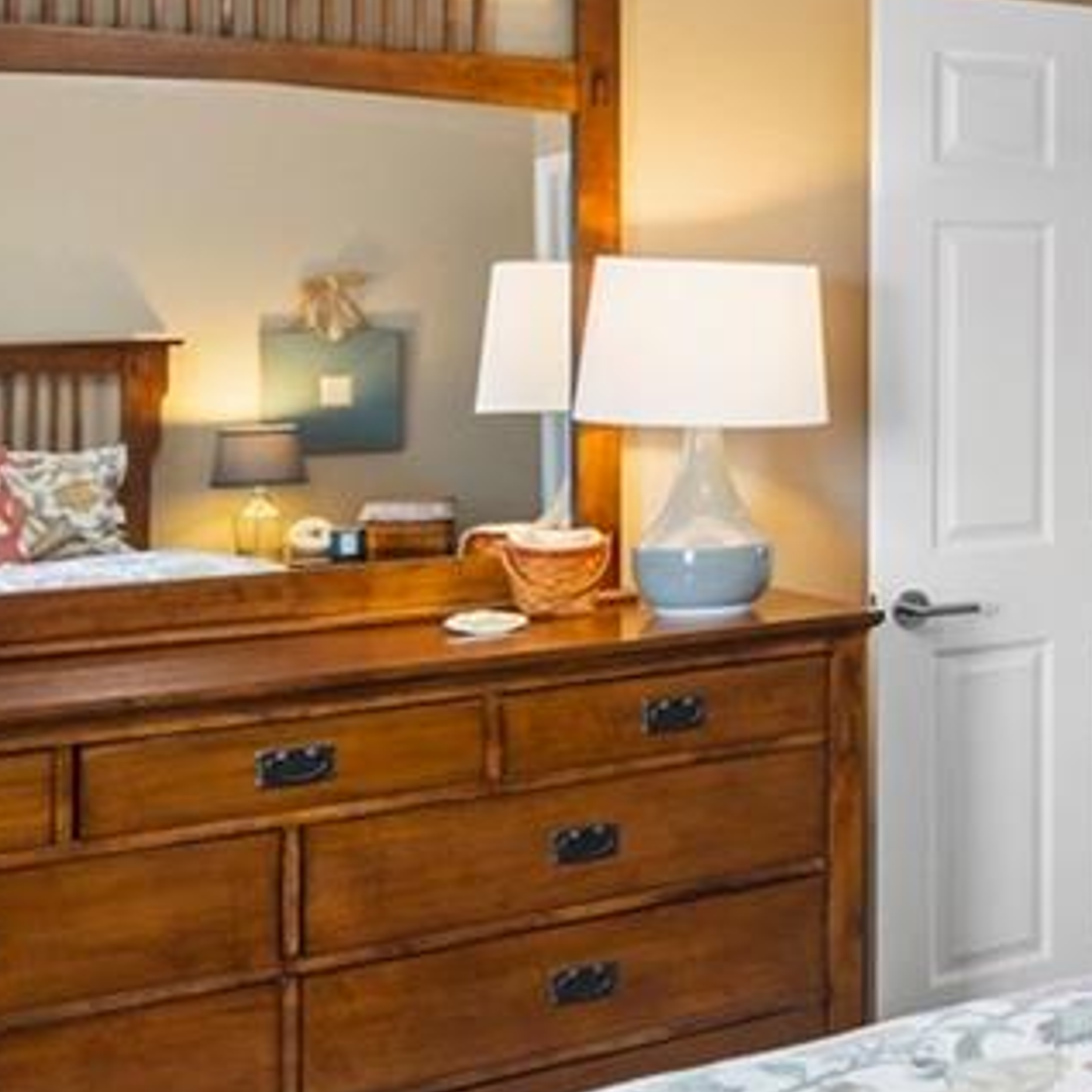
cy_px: 262
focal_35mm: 60
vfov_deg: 28.2
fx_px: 2141
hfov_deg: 23.2
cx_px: 1633
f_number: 8
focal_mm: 14
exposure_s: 1/6
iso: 800
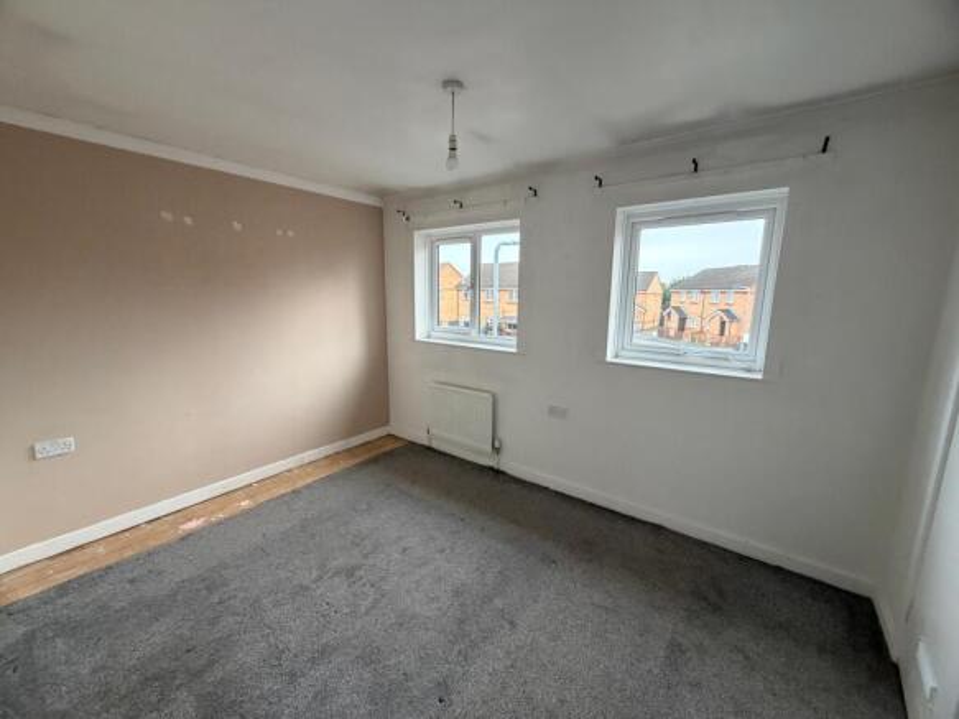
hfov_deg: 102.1
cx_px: 480
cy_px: 360
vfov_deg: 85.7
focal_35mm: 14
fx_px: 388
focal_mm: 2.22
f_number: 2.2
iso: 320
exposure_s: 1/121
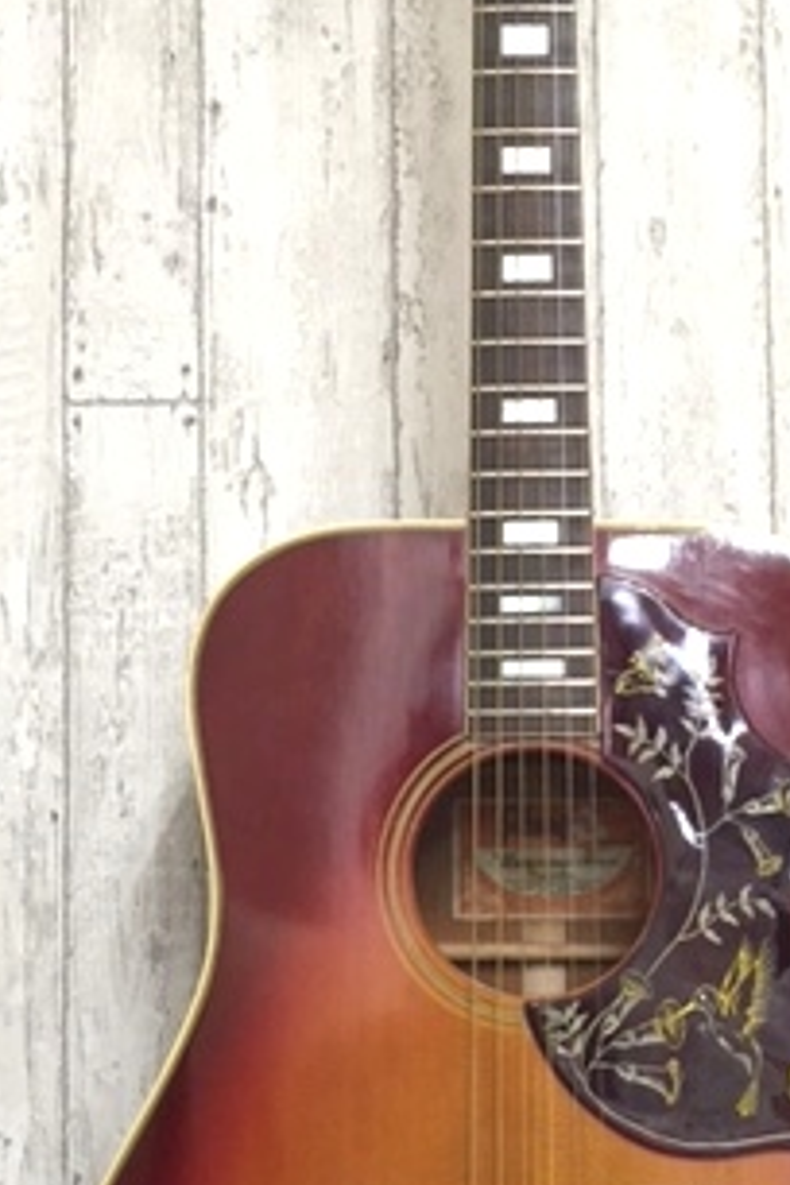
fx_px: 2074
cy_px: 592
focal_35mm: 63
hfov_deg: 21.5
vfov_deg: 31.9
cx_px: 523
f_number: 2.2
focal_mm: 4.15
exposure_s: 1/30
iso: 100
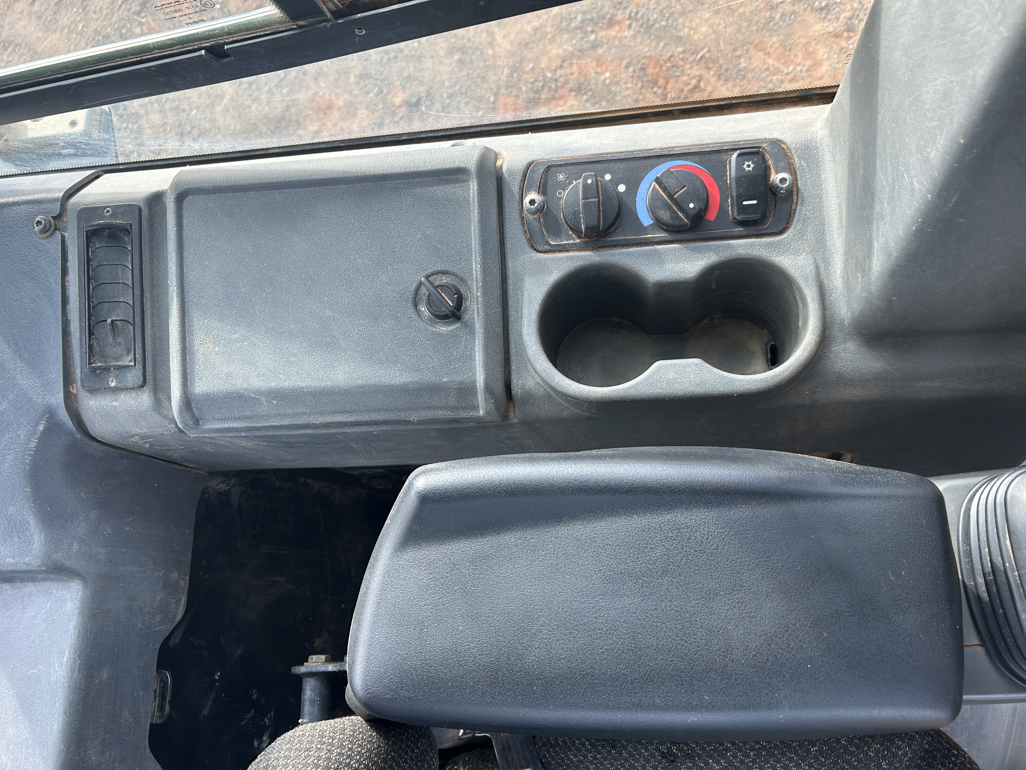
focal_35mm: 26
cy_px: 385
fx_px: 771
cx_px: 513
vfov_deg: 53.1
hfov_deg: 67.3
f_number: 1.5
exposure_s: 1/318
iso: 50
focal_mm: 5.7
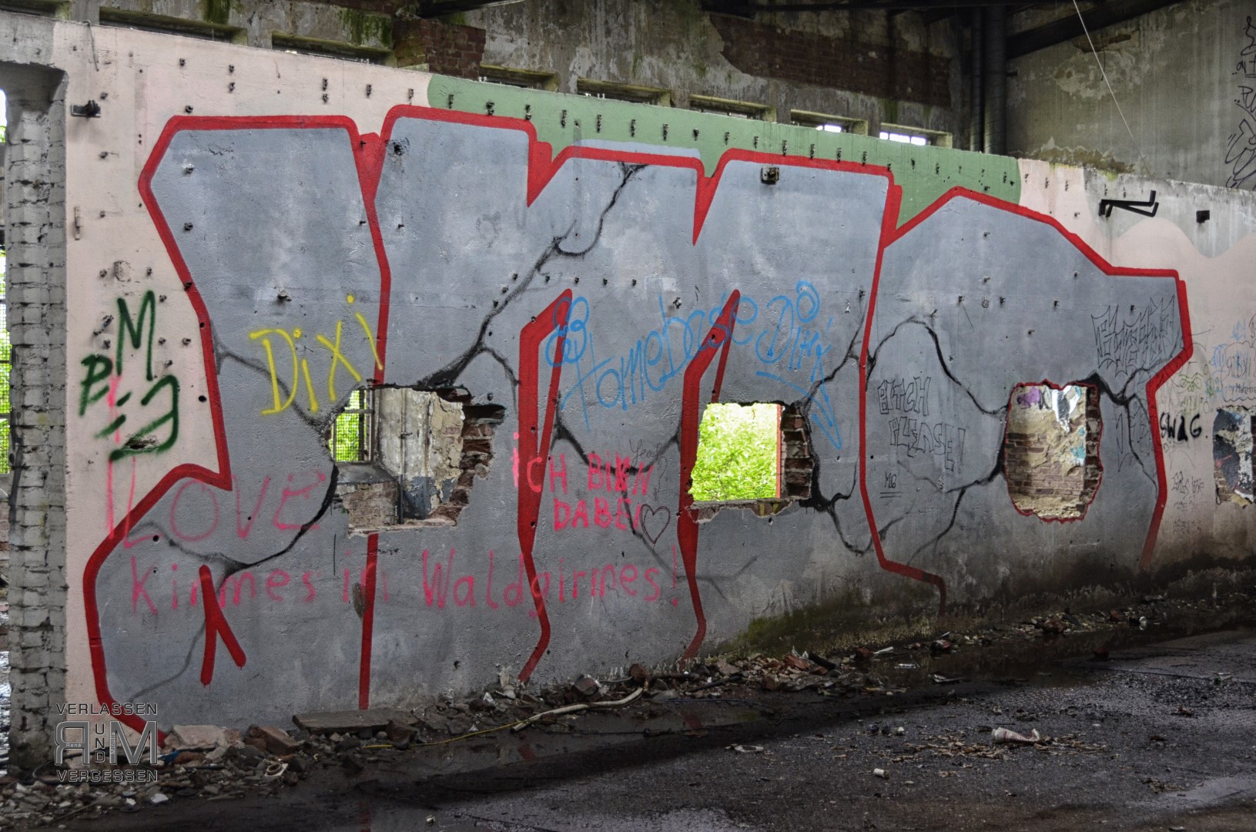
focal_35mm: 57
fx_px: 1984
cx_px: 628
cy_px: 416
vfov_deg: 23.7
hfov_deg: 35.1
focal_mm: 38
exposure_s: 1/60
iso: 1000
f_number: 4.2
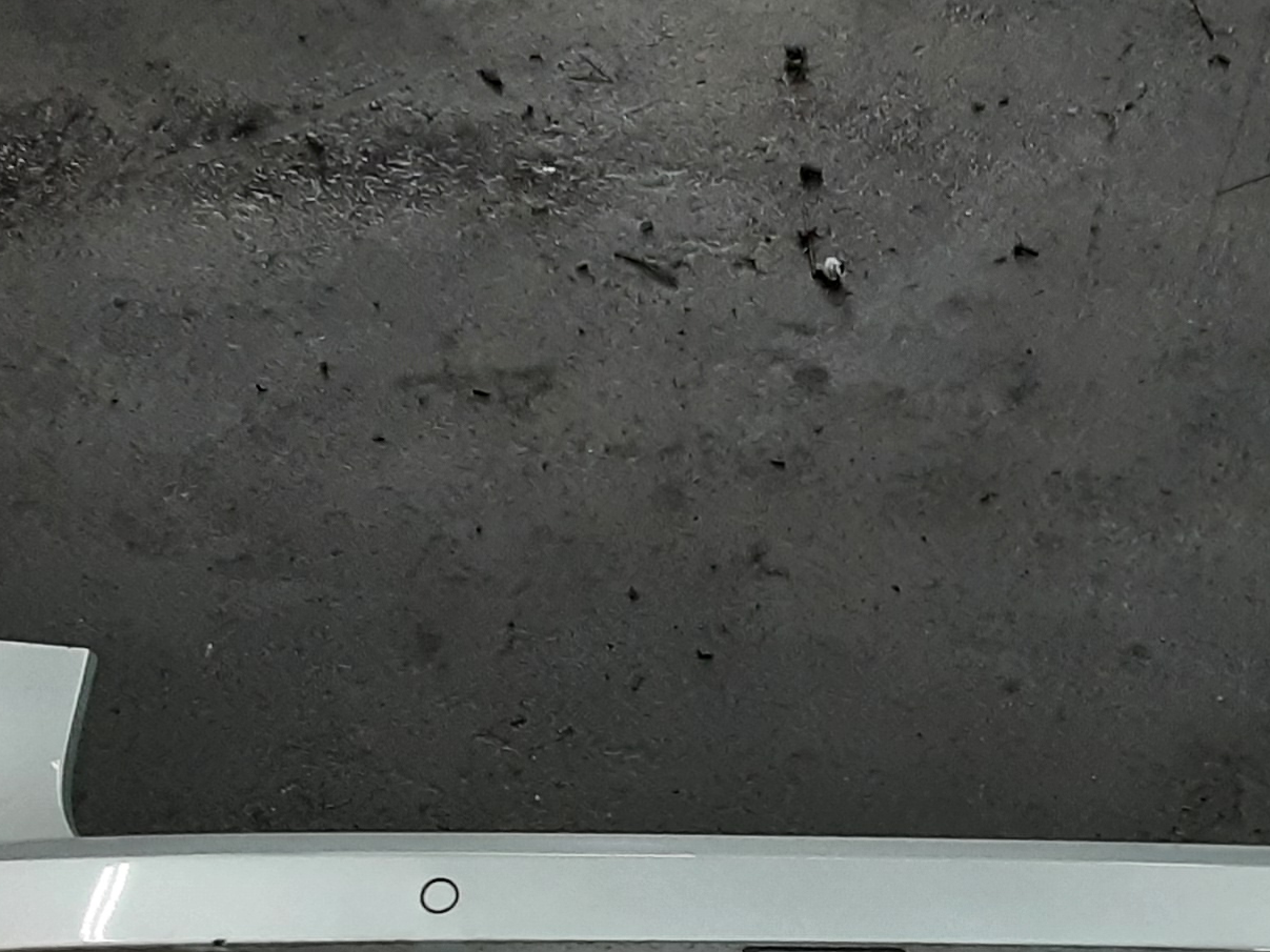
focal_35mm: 73
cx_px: 996
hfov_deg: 26.2
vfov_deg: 19.5
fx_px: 2678
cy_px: 984
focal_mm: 2.91
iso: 200
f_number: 1.9
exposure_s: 1/50
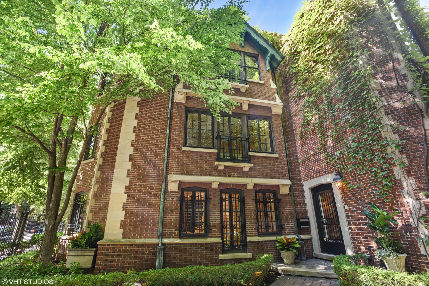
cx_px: 214
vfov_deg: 70.5
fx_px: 203
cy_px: 143
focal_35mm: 17
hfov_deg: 93.3
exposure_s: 1/13
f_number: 8
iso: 200
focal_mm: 17
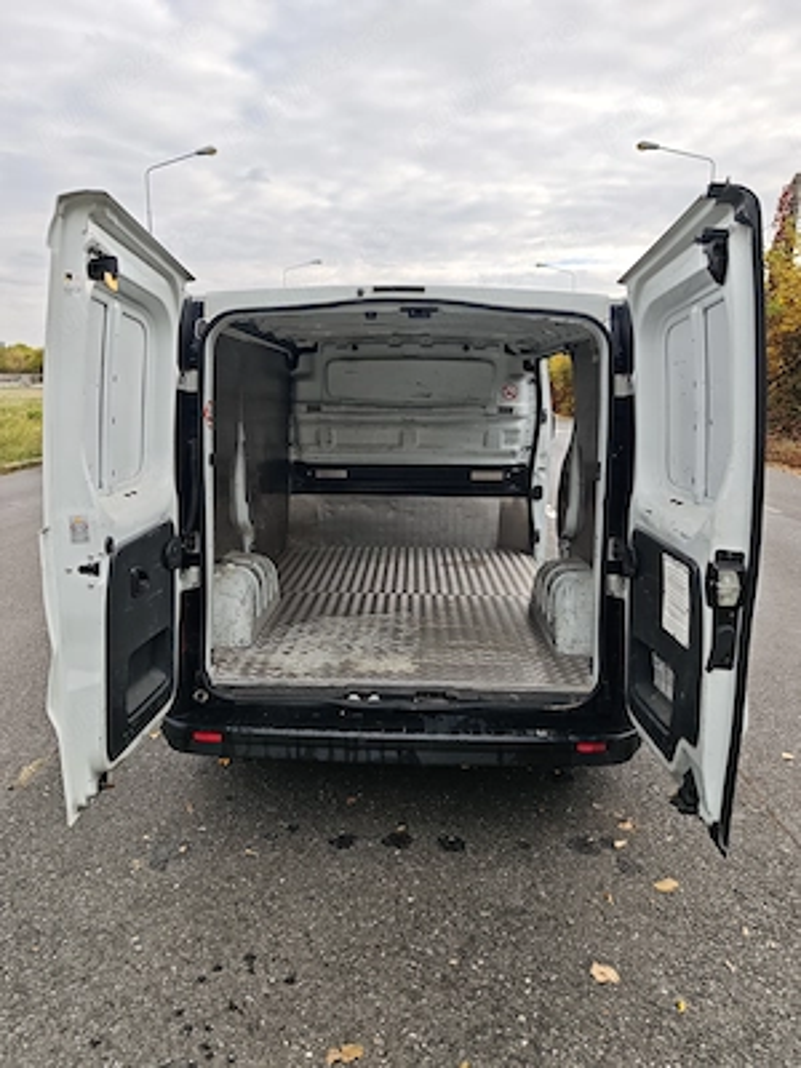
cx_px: 400
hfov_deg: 58.9
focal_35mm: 23
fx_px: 710
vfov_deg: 73.9
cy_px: 534
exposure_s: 1/1882
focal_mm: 6.55
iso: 50
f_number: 1.62
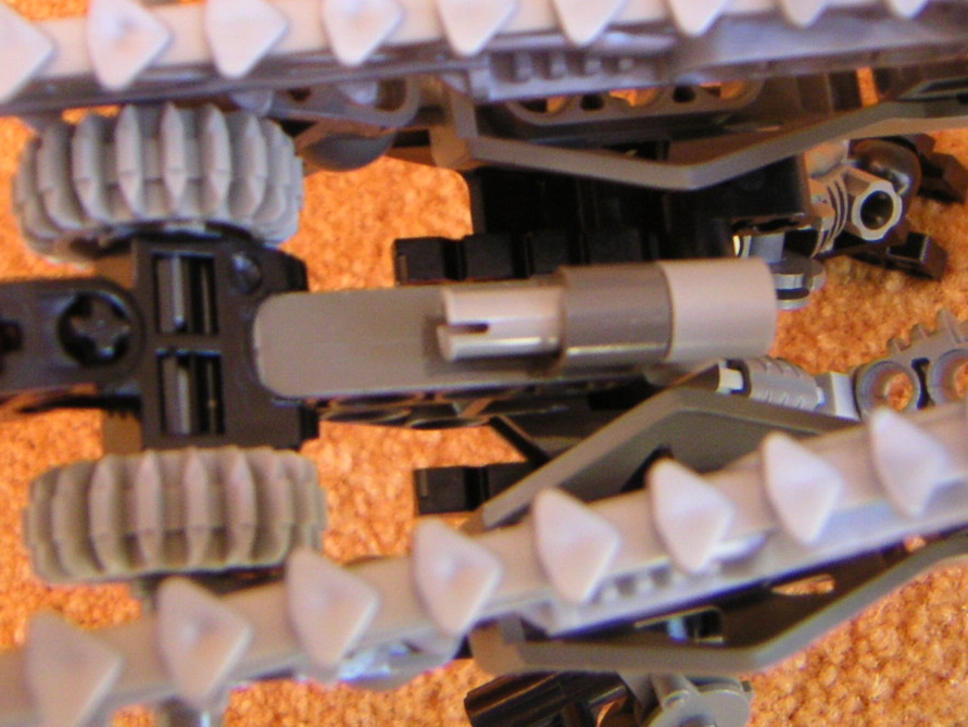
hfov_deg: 34.3
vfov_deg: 26.0
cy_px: 266
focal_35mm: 56
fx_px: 1567
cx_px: 480
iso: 160
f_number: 2.8
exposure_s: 1/45
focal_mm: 5.1
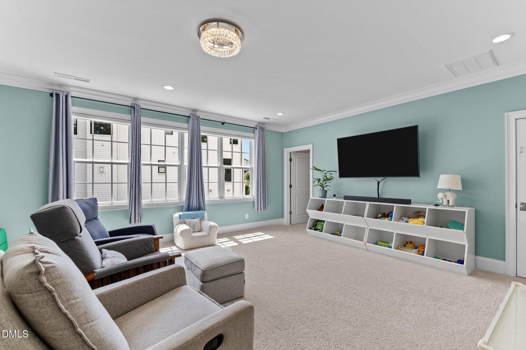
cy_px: 175
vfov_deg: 77.3
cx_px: 263
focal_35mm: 15
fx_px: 219
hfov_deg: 100.4
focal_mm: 15
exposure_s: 1/40
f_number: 6.3
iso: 400
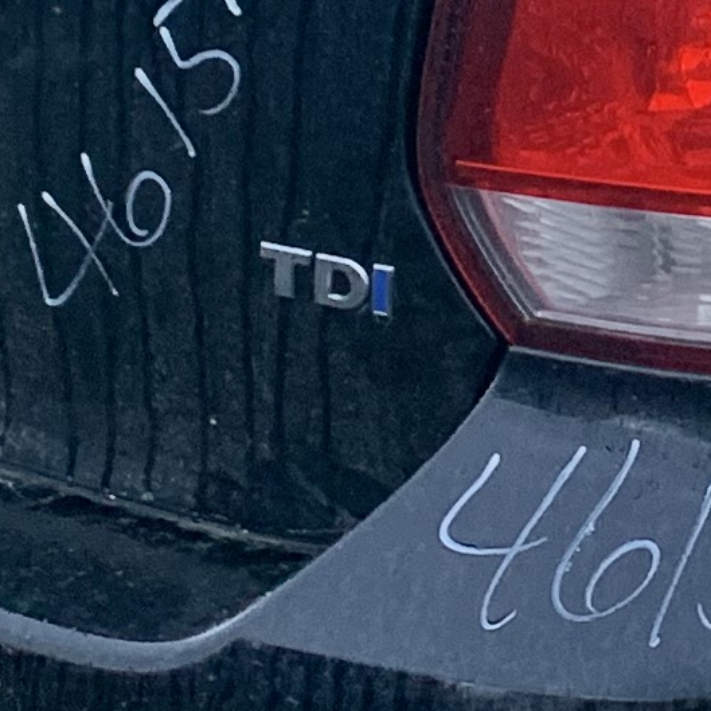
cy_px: -317
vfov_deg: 9.7
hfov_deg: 9.6
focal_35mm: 175
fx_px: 4067
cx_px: 1145
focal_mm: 4.25
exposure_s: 1/77
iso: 100
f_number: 1.8
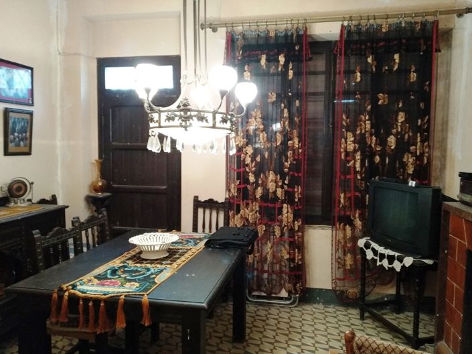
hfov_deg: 67.3
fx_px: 354
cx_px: 236
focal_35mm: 26
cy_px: 177
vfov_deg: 53.0
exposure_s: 1/14
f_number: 2.2
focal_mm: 3.82
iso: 1000
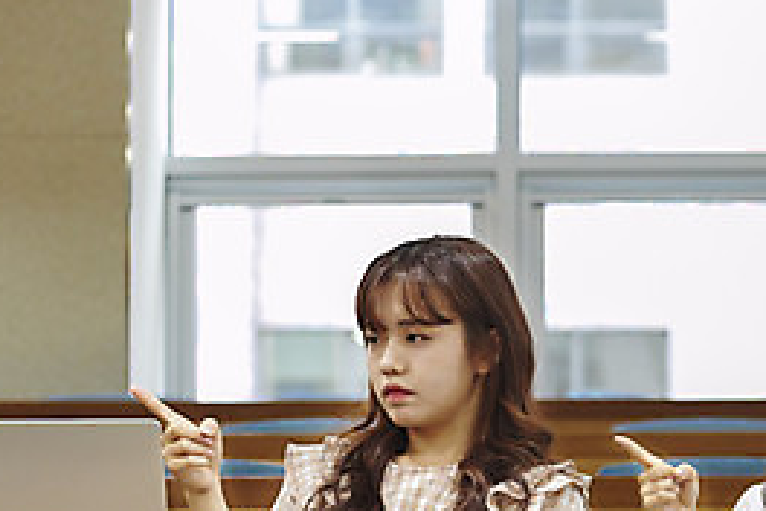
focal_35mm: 159
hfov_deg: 12.7
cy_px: 296
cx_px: 779
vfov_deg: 8.6
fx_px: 3383
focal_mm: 70
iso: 1000
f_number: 2.8
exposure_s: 1/250
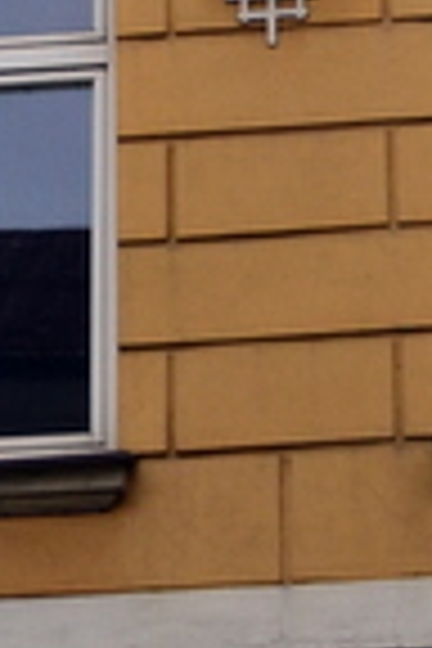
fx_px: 3906
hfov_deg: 6.3
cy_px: -806
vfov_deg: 8.8
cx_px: 274
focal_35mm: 217
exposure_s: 1/200
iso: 400
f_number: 10
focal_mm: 26
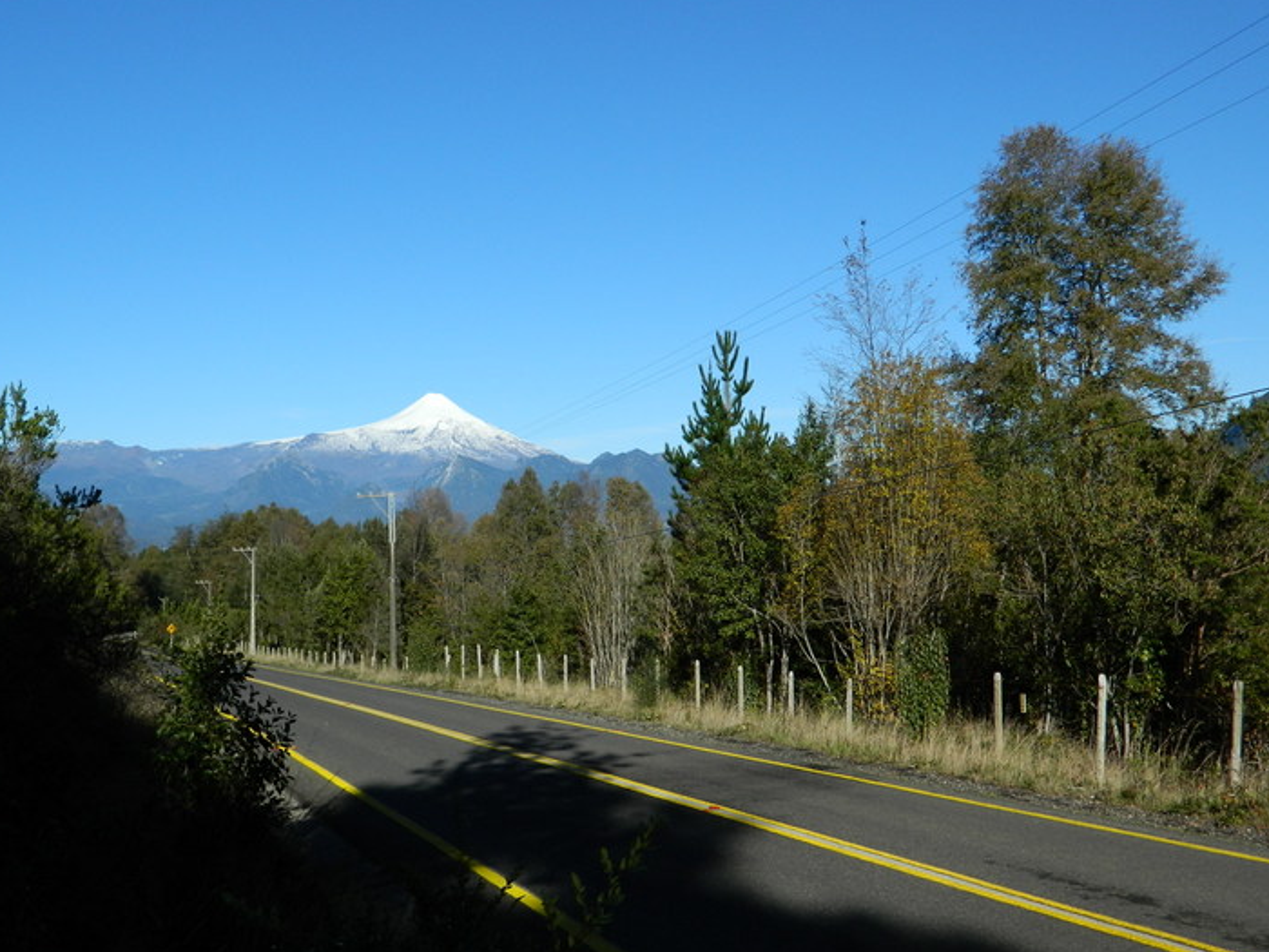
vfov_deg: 36.0
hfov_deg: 46.7
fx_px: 1466
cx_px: 560
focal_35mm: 40
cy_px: 488
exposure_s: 1/160
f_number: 9.4
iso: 80
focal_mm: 6.2
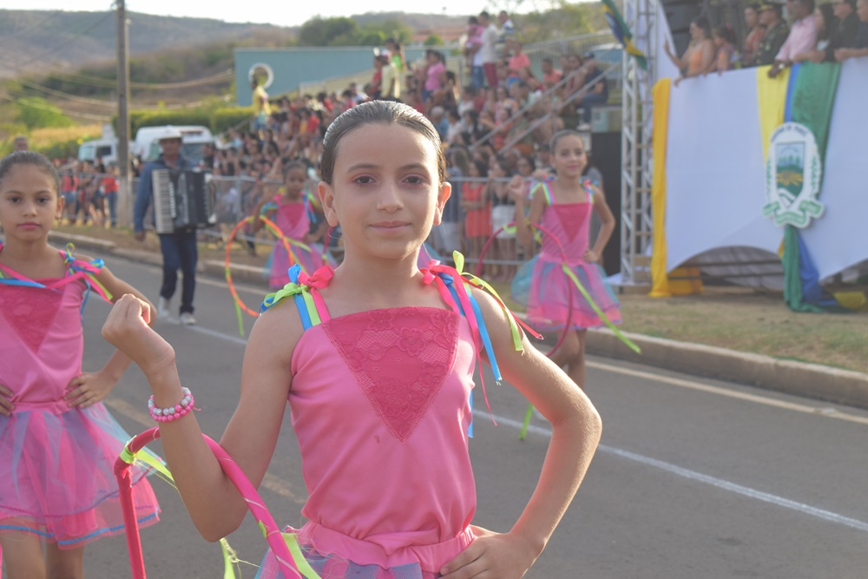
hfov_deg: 24.6
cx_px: 434
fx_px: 1989
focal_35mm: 82
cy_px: 290
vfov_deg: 16.6
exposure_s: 1/200
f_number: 7.1
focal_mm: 55
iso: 400
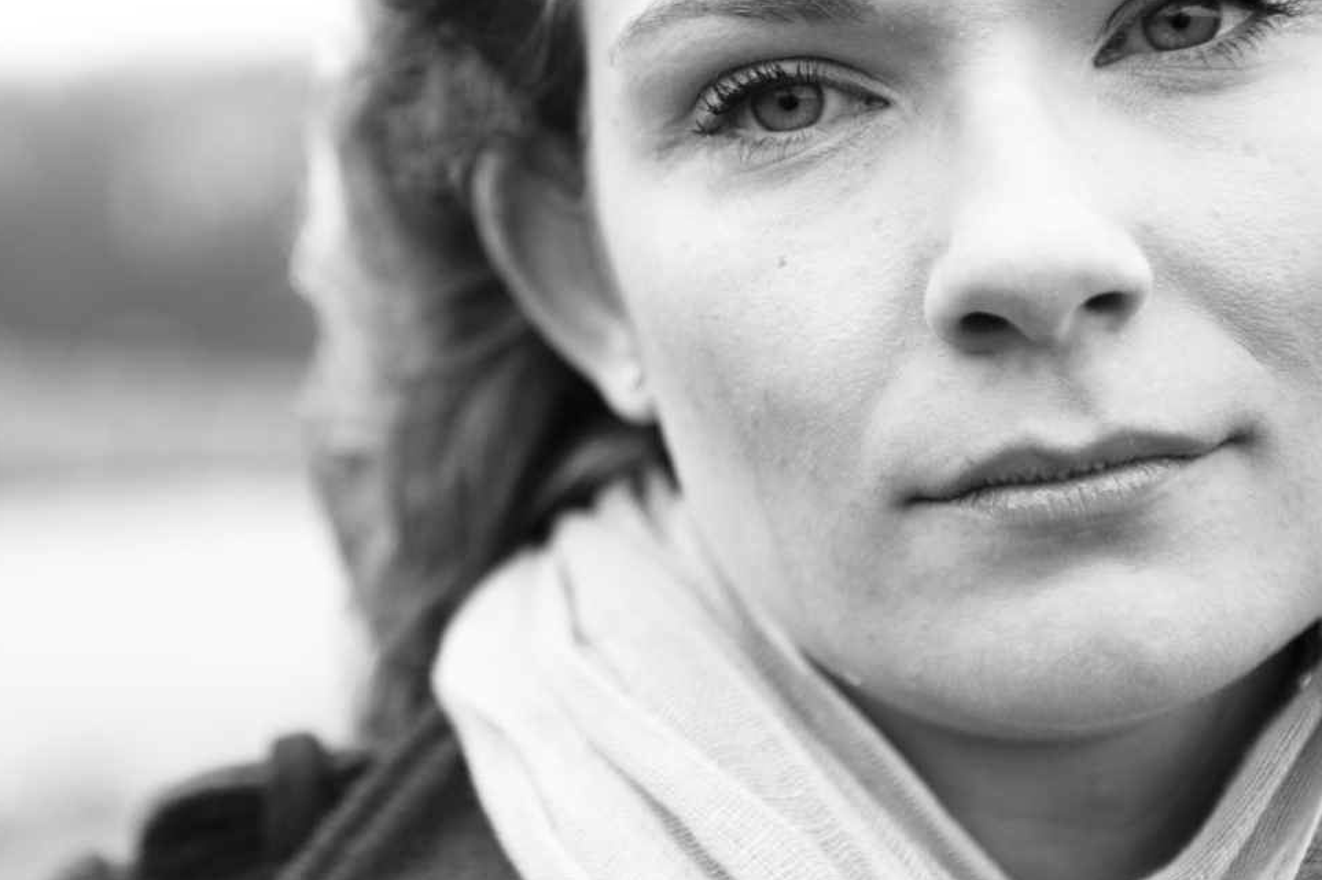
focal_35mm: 93
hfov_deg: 21.8
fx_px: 3413
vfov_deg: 14.7
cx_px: 454
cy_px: 305
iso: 500
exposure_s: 1/400
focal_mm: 70
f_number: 3.5
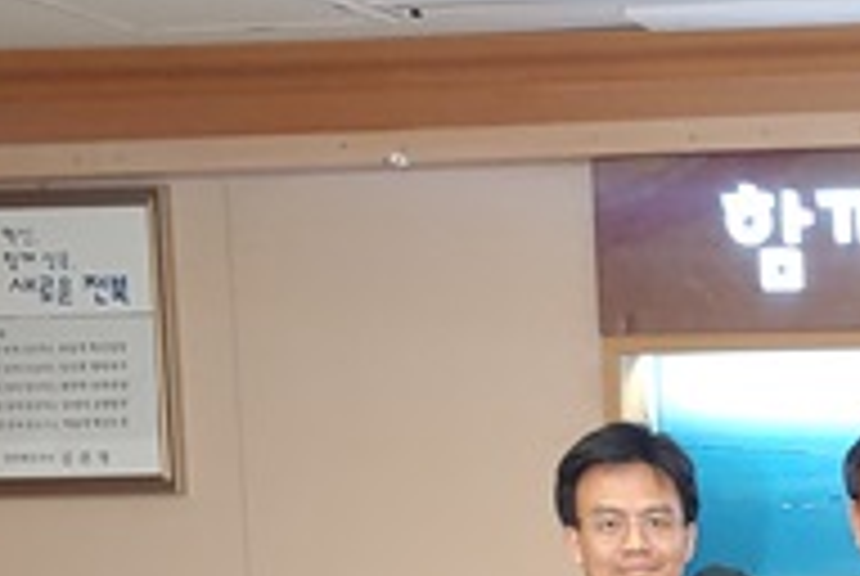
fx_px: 2704
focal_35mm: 113
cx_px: 1450
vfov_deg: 11.7
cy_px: 848
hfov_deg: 15.9
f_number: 1.5
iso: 100
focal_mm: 4.23
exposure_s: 1/60
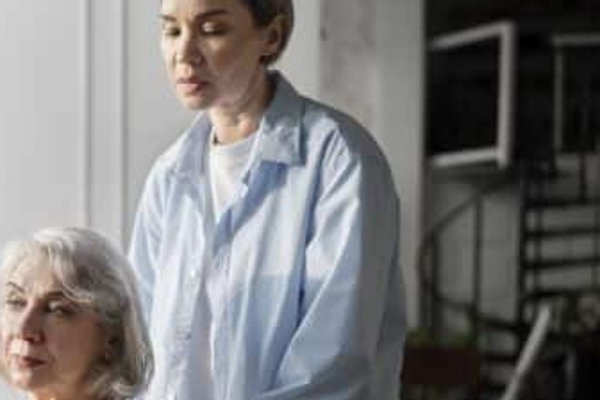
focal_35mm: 80
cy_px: 355
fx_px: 1333
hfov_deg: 23.6
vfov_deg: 16.8
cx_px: -80
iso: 320
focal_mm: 35
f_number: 1.6
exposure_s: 1/500
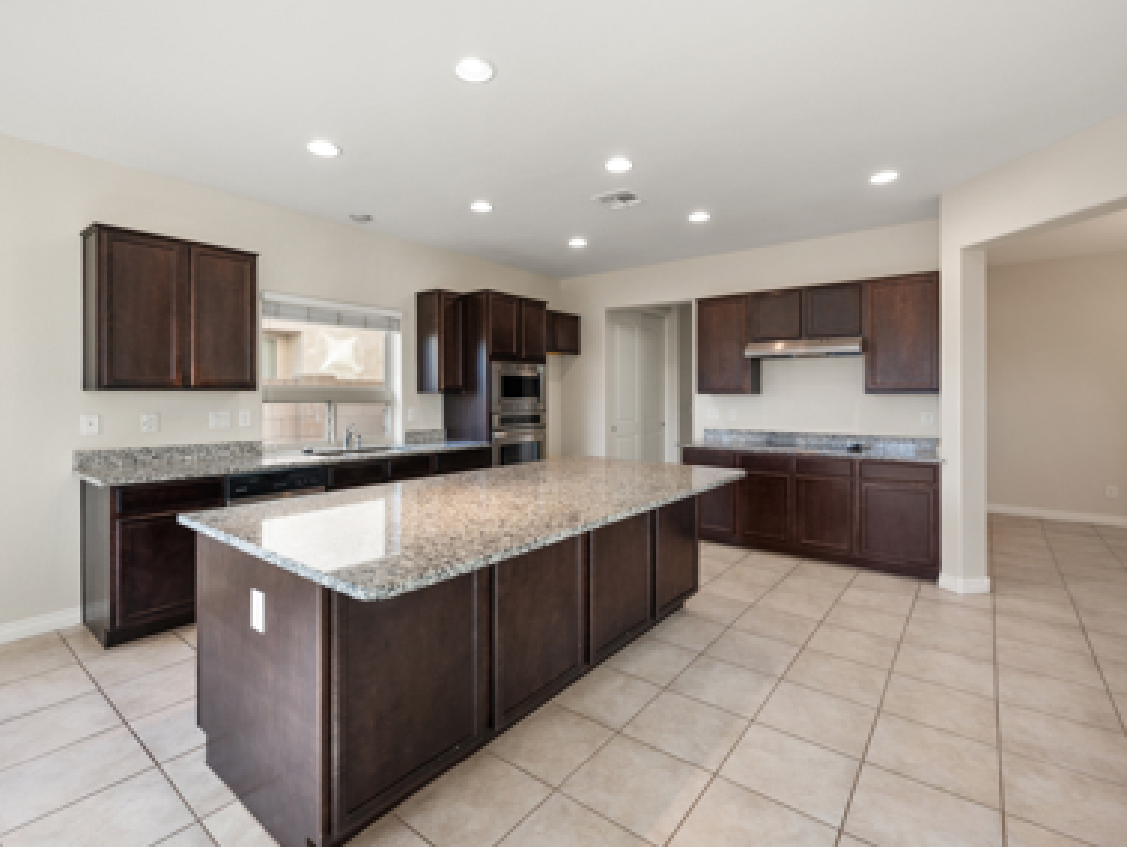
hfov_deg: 94.5
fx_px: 521
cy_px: 407
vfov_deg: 78.1
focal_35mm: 16
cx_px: 561
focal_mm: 14
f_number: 9
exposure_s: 1/2
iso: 320
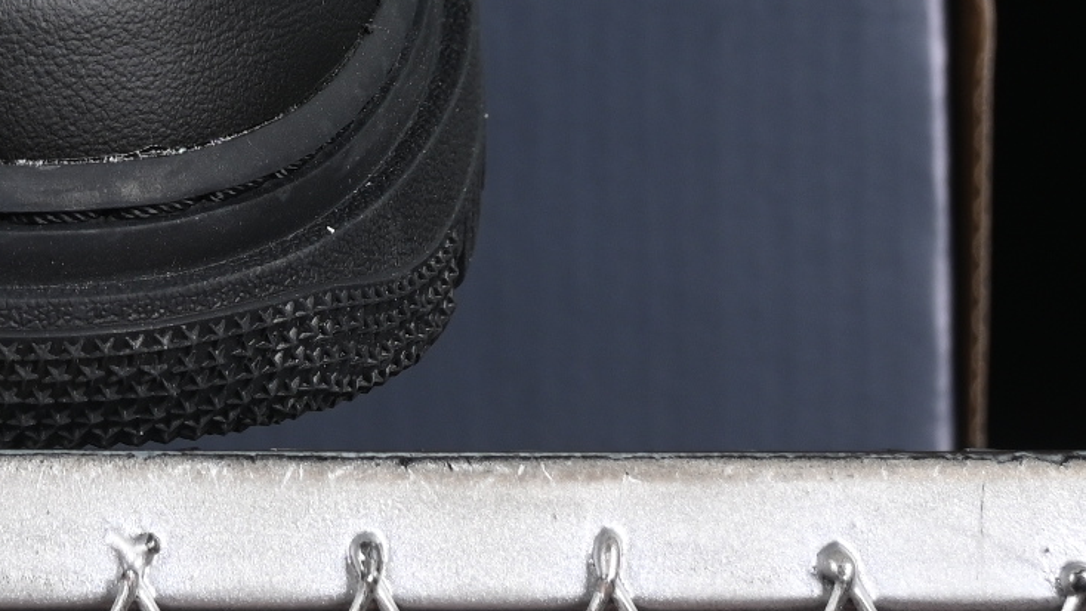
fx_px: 8582
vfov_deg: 4.1
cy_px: -389
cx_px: -707
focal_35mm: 298
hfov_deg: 7.1
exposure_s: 1/60
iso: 160
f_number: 6.3
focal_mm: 50
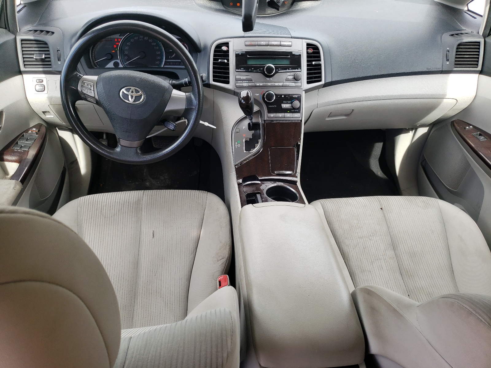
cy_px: 184
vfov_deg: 53.1
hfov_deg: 67.3
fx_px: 369
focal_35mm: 26
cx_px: 246
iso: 50
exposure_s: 1/286
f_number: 1.5
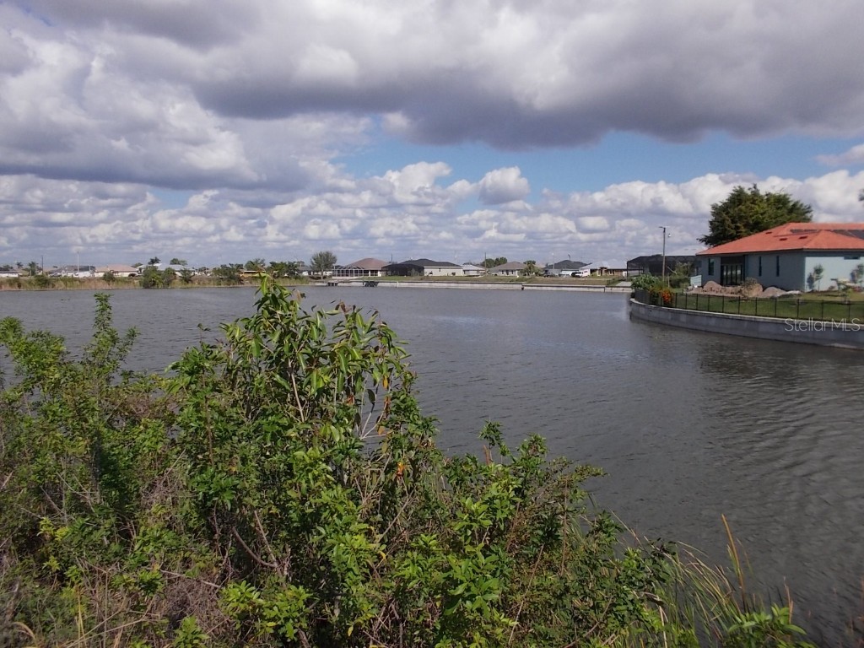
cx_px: 432
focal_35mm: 29
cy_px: 324
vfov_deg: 48.2
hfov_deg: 61.7
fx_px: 724
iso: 80
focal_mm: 4.1
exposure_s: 1/1600
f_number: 3.3
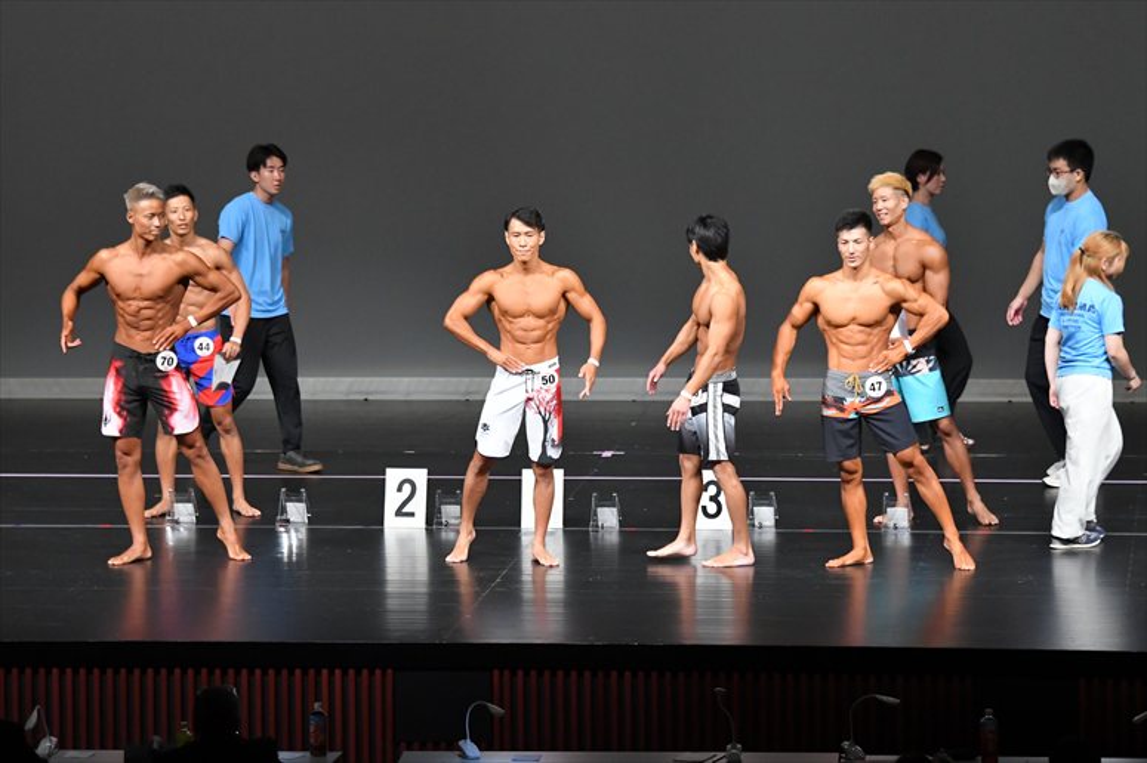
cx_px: 574
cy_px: 382
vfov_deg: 8.2
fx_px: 5350
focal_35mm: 168
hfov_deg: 12.2
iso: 4000
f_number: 5.6
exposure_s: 1/400
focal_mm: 112
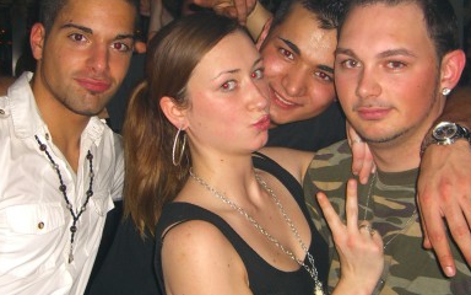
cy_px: 118
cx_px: 206
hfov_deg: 32.4
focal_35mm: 63
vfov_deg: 20.6
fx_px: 809
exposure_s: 1/60
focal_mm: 7.9
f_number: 2.8
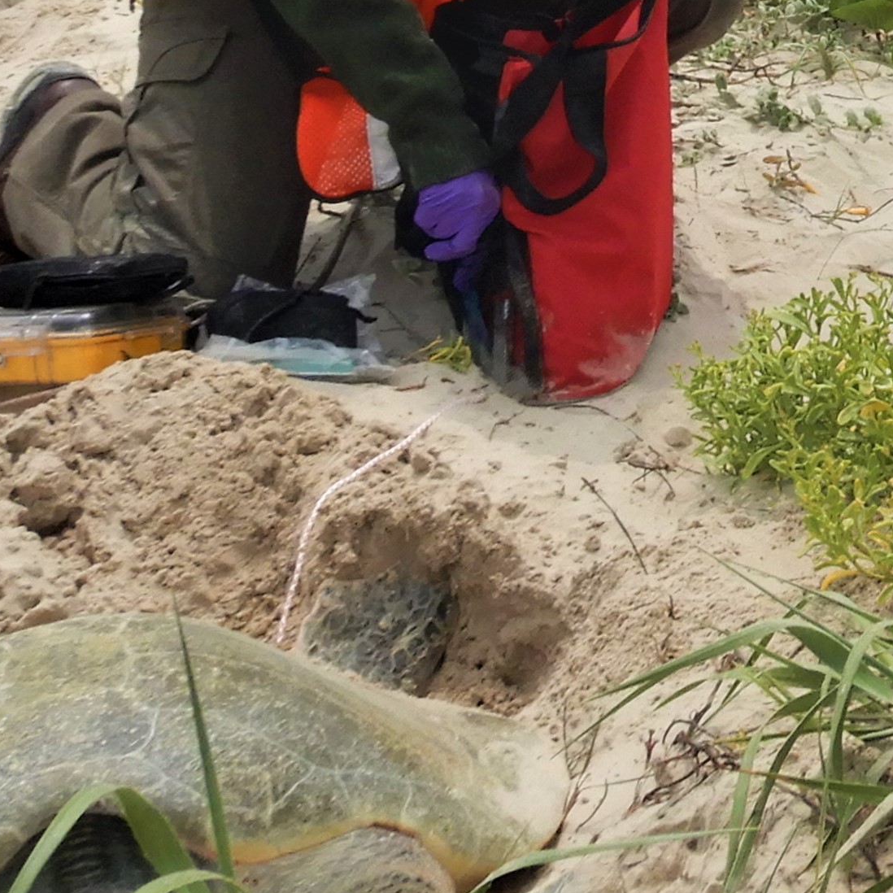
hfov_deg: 15.8
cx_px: 1243
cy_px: 4
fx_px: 3006
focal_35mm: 103
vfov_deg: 16.5
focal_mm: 5.1
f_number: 8.3
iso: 125
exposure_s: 1/400
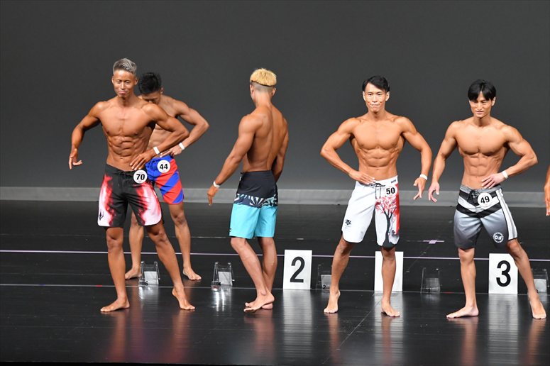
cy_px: 183
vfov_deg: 5.7
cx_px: 275
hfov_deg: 8.6
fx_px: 3665
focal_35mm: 240
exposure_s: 1/400
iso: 4000
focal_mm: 160
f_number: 5.6
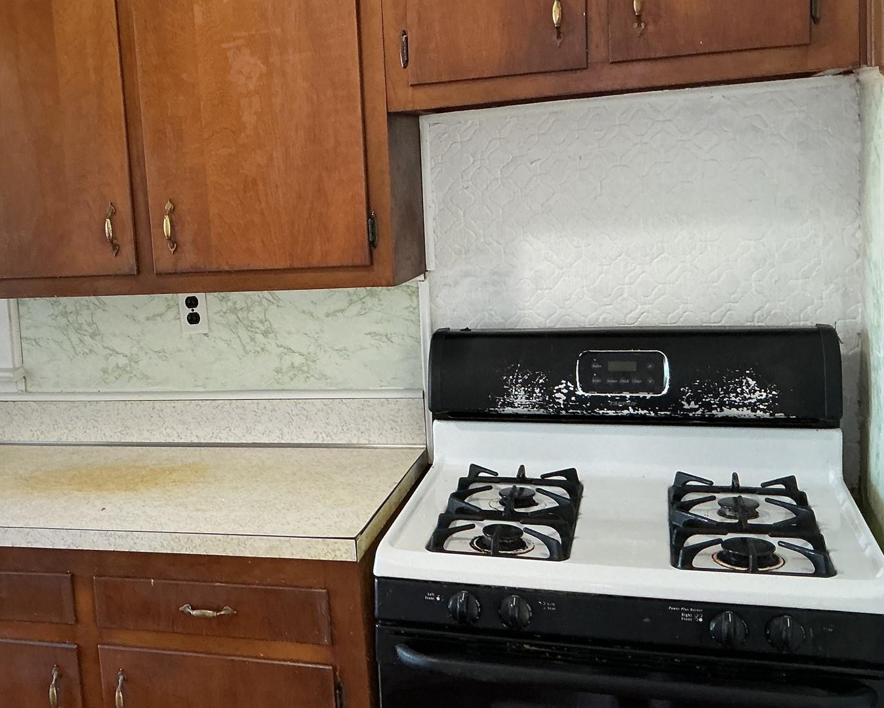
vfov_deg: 34.9
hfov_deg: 41.8
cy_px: 331
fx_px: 1125
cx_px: 235
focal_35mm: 43
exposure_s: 1/60
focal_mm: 3
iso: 125
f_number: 1.8
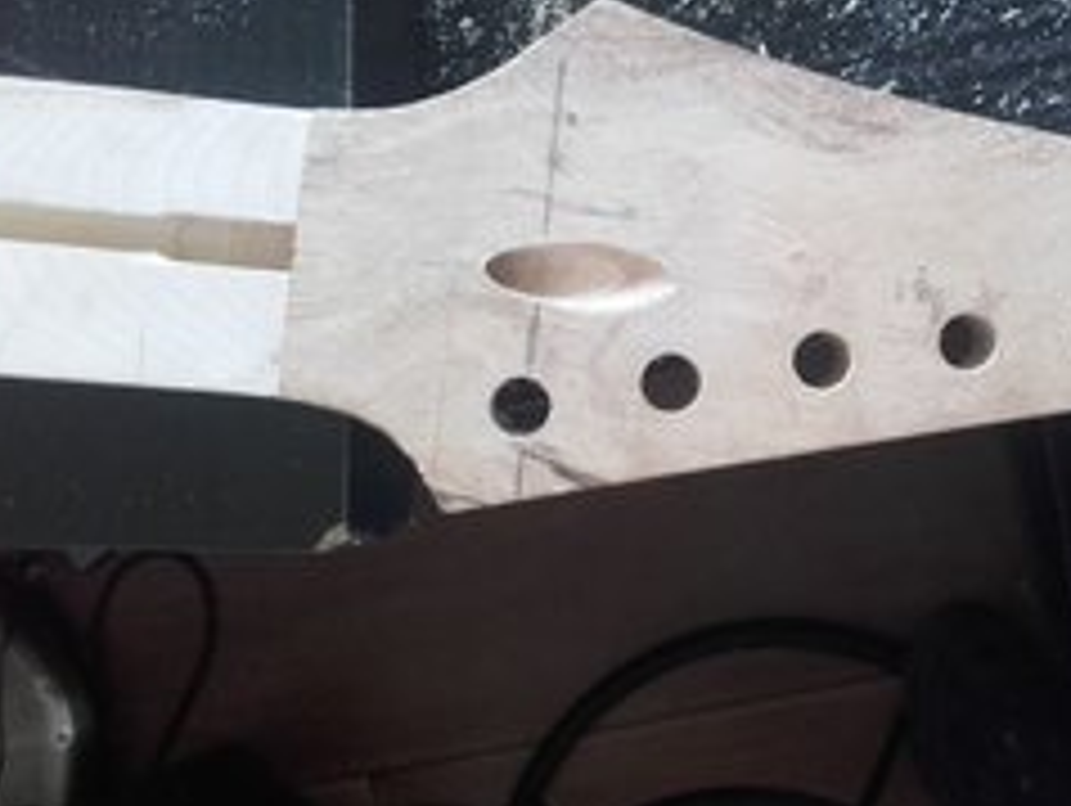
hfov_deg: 36.5
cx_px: 698
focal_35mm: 52
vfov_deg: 28.1
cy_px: 356
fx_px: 1610
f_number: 2.2
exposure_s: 1/17
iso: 140
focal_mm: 3.31
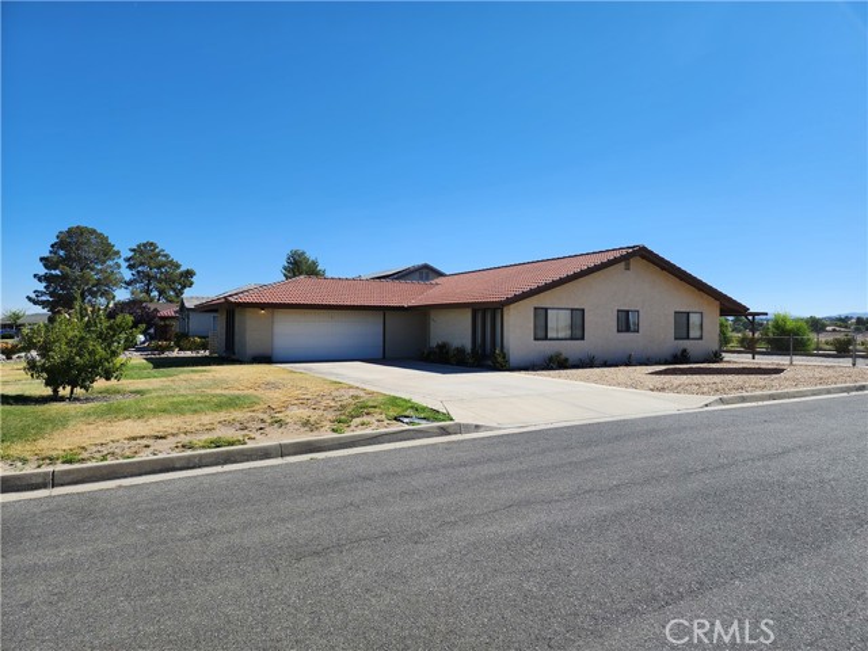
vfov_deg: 58.9
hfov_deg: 73.9
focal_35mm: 23
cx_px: 434
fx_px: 577
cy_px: 326
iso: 12
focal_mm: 6.4
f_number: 1.8
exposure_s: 1/1365
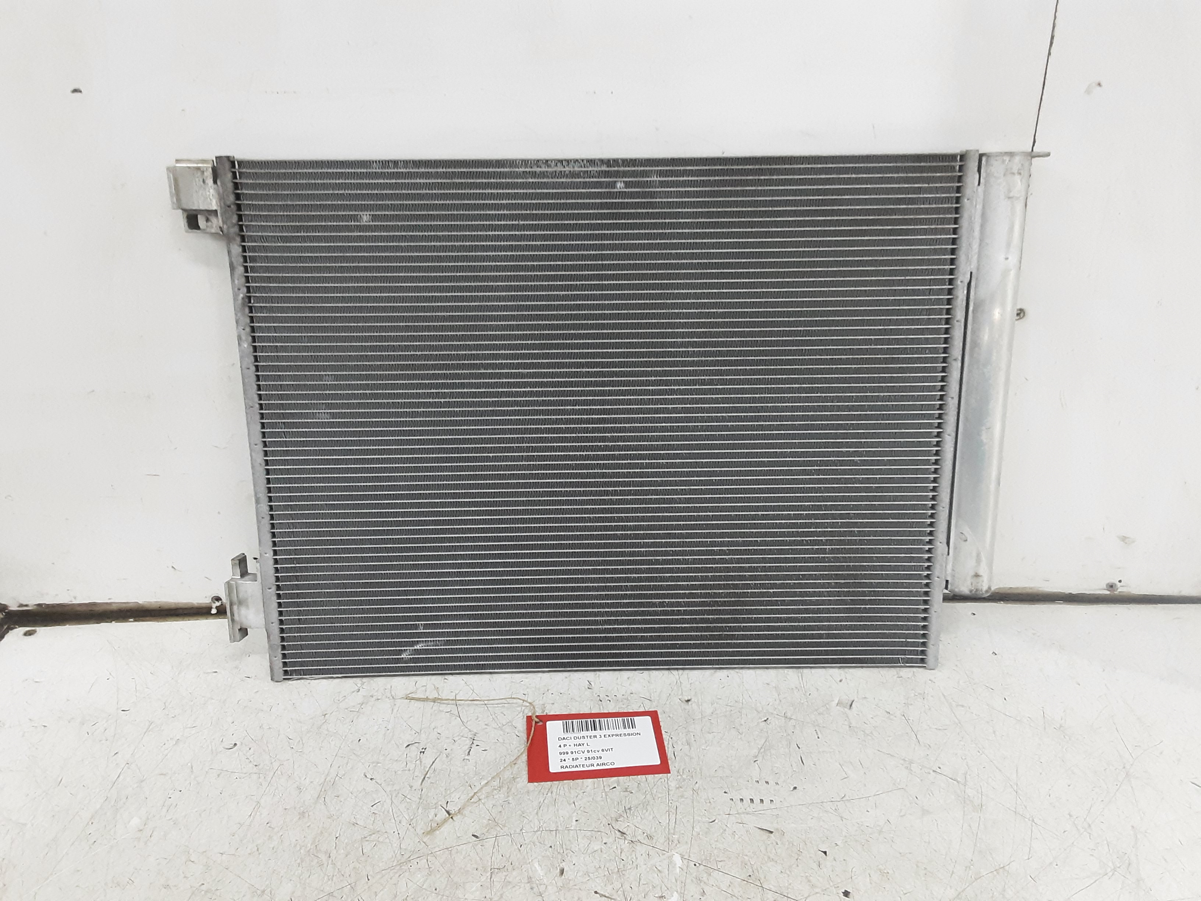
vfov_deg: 51.4
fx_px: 937
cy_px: 450
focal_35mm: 27
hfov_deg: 65.3
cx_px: 600
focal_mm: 2.91
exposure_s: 1/33
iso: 160
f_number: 1.9
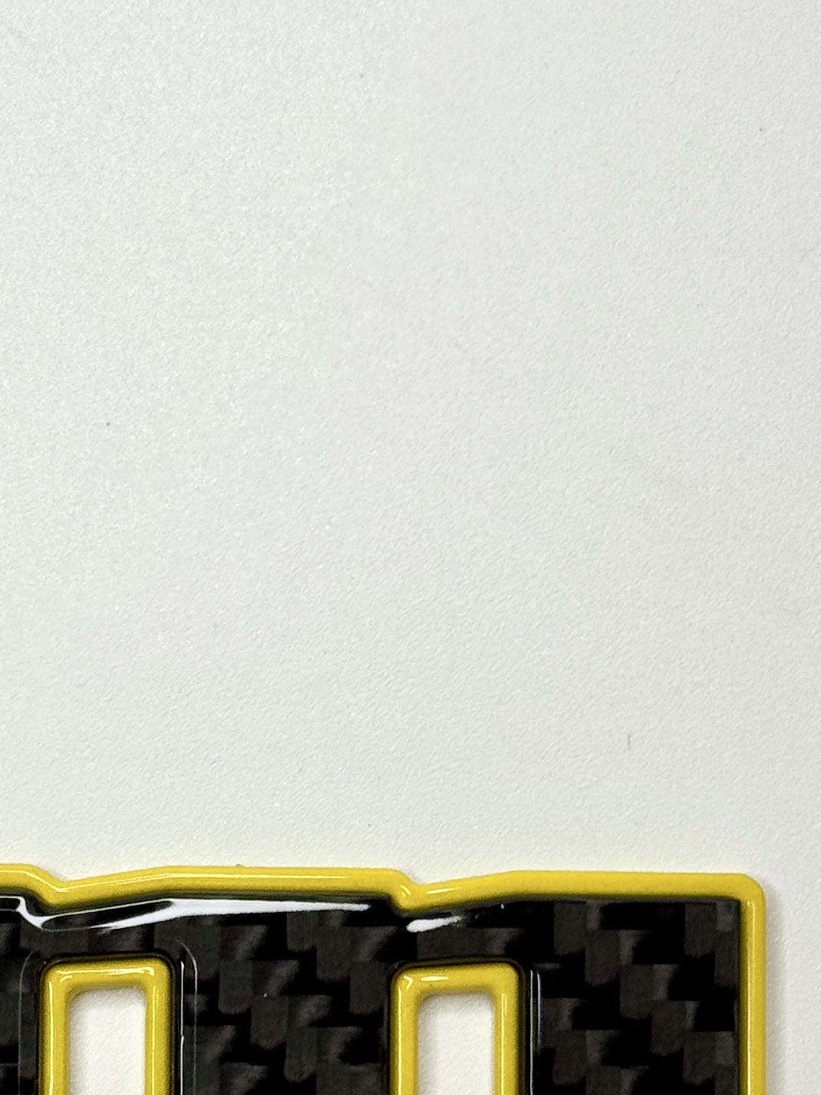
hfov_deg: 10.9
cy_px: 828
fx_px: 4301
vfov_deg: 14.4
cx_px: 128
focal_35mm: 136
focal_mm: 6.76
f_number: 1.78
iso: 64
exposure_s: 1/154
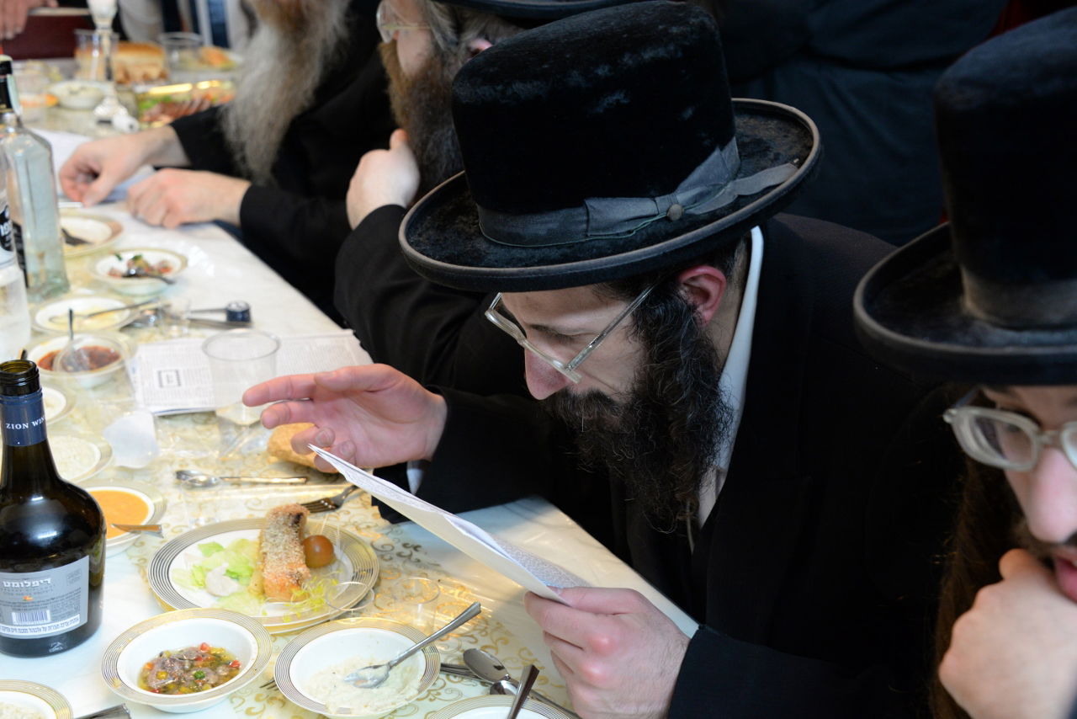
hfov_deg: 39.6
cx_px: 538
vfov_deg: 27.0
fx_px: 1496
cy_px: 360
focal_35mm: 50
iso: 2000
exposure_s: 1/60
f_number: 5.6
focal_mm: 50
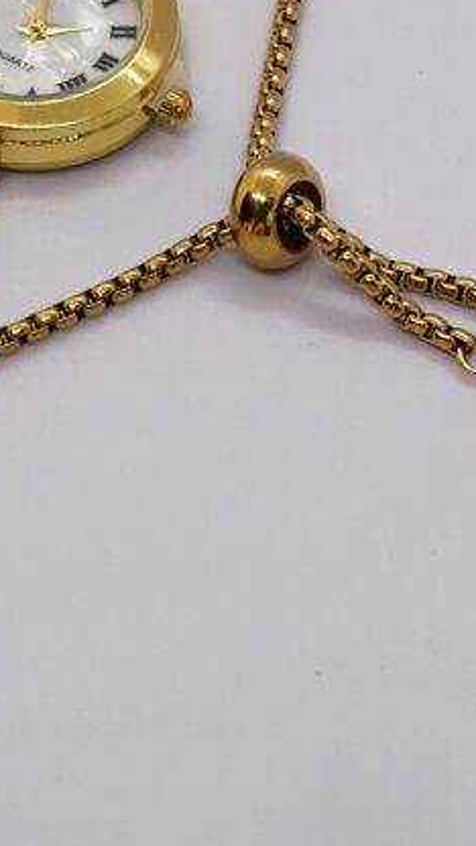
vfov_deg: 19.6
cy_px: 299
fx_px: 2446
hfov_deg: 11.1
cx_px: 161
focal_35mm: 109
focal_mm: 5.96
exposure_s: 1/526
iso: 32
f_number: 1.6
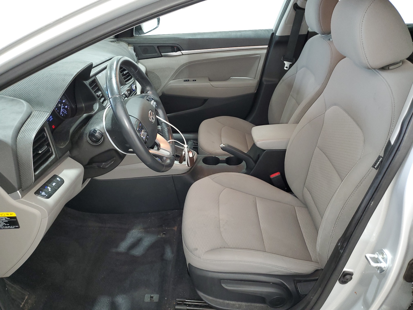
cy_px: 155
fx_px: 310
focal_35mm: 26
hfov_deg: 67.3
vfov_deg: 53.1
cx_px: 206
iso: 131
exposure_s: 1/24
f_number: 1.5
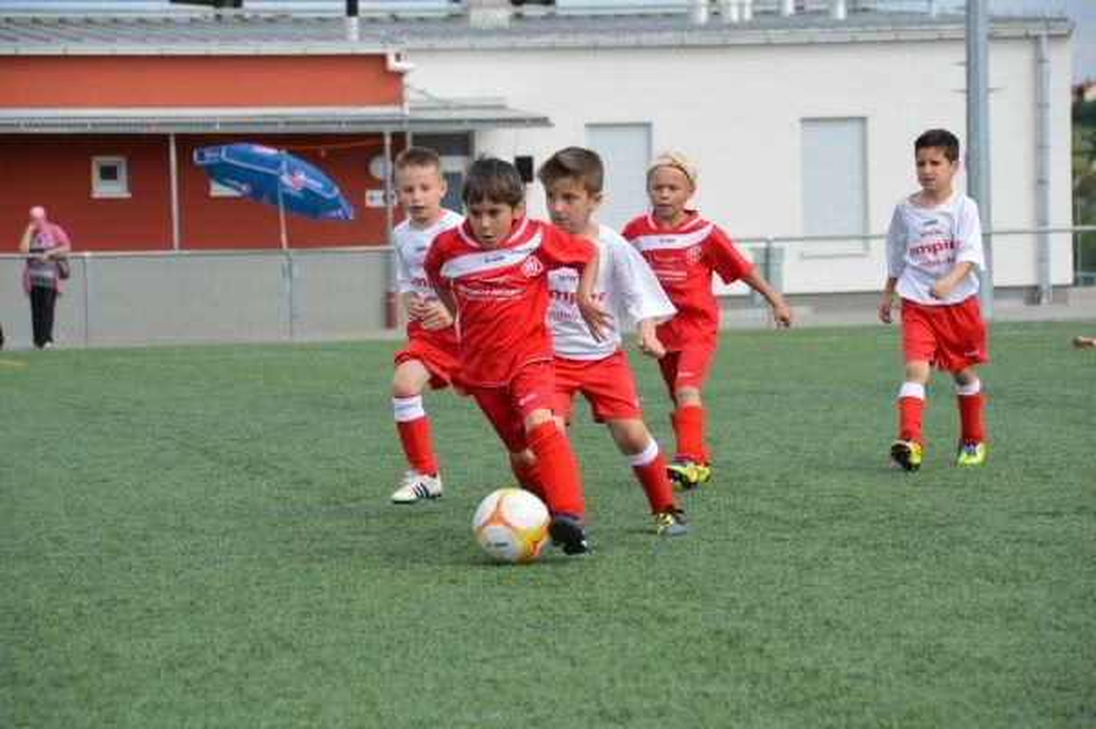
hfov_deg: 14.4
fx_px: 4335
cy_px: 364
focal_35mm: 142
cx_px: 548
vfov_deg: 9.6
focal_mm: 95
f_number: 5.3
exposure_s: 1/1250
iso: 400
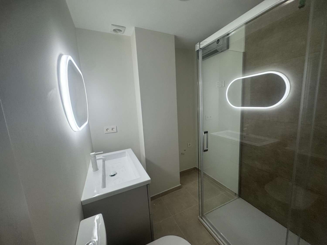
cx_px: 164
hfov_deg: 102.1
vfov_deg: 85.7
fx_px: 132
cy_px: 122
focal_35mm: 14
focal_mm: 2.22
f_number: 2.2
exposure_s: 1/104
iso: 125
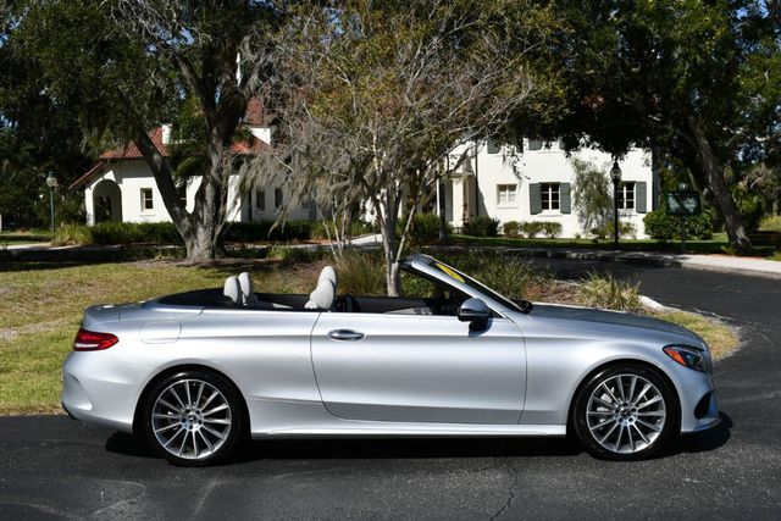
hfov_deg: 41.1
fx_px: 1042
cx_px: 390
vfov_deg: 28.1
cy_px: 260
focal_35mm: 48
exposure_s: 1/400
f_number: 10
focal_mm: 24
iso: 100
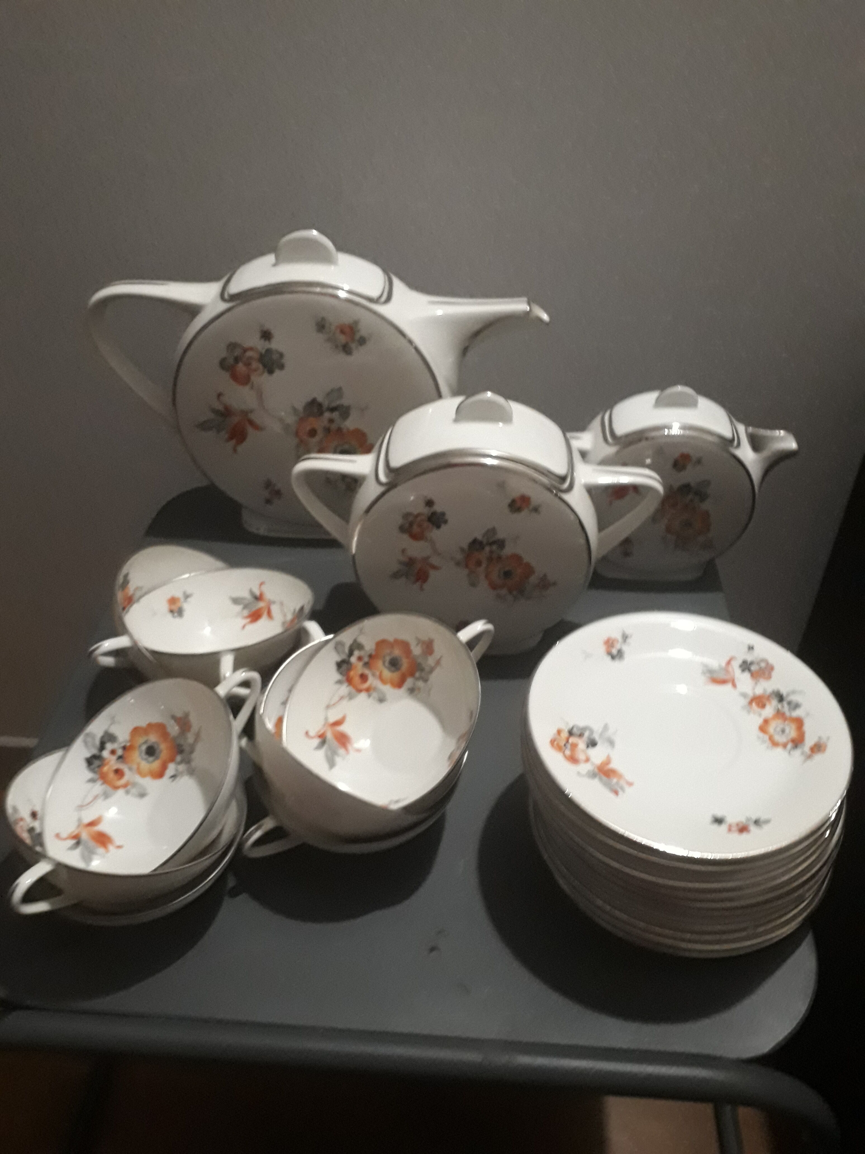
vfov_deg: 65.3
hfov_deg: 51.4
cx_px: 432
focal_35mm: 27
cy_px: 577
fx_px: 900
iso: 500
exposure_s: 1/17
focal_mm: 3.6
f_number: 1.9
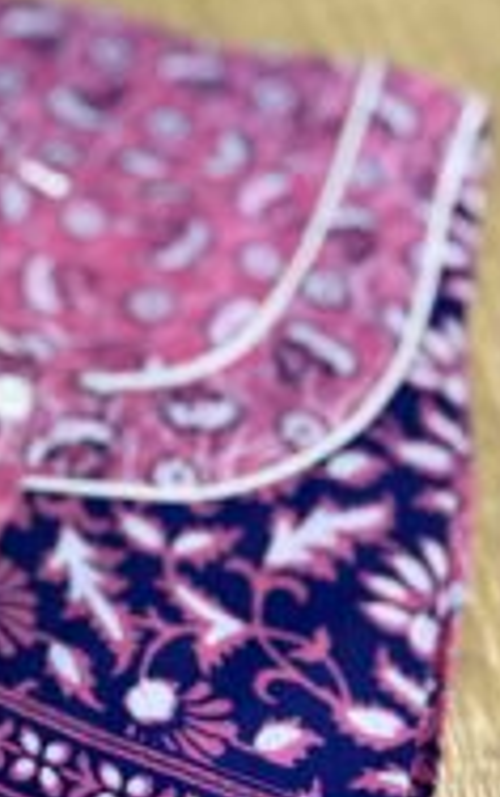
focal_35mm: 54
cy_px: 479
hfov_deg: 22.0
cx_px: -123
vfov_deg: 37.3
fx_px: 1174
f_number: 1.78
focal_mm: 6.76
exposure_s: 1/50
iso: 400
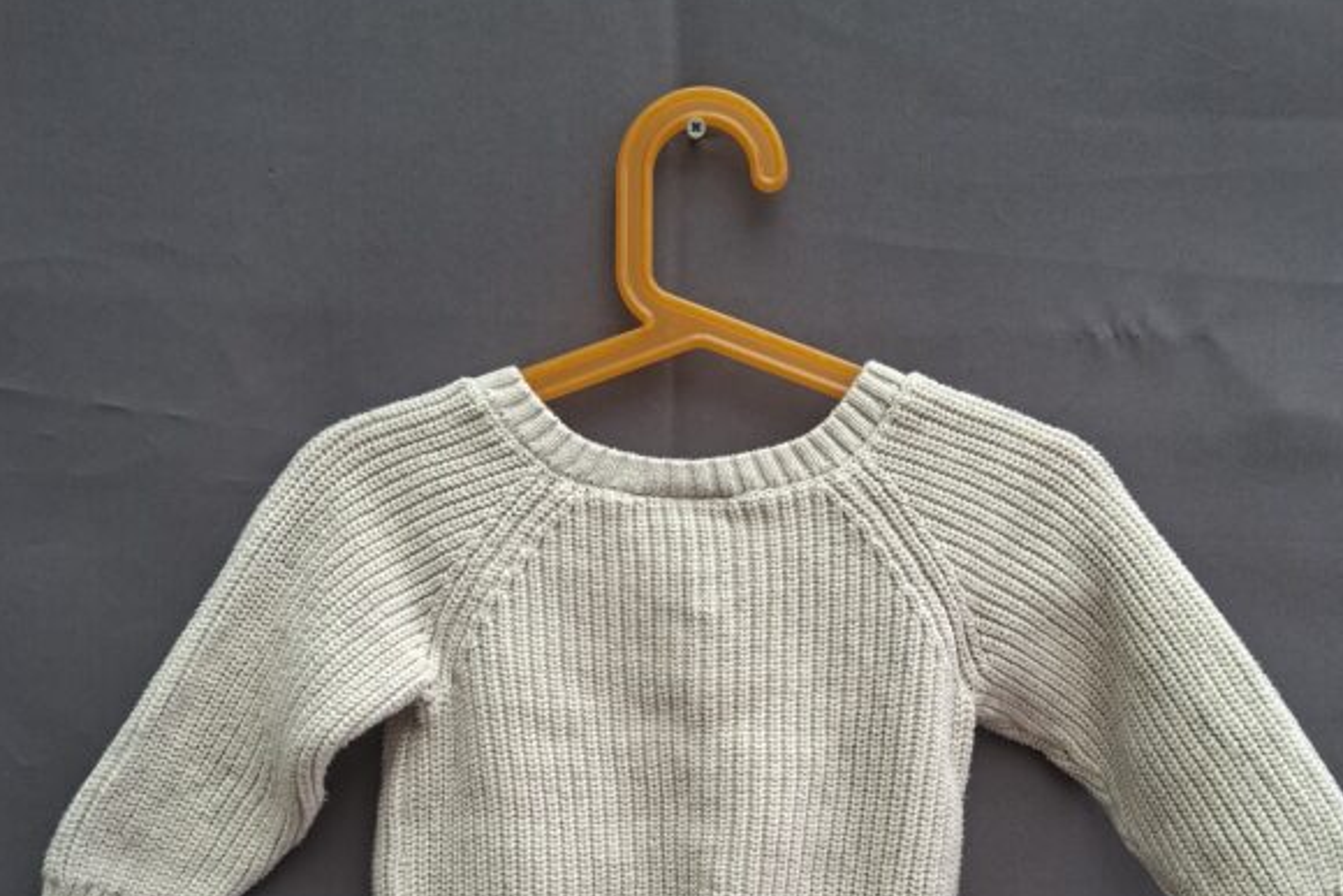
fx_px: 1231
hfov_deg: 57.2
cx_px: 685
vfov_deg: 38.9
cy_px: 671
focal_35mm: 33
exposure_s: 1/132
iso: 50
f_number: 1.8
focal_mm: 5.54
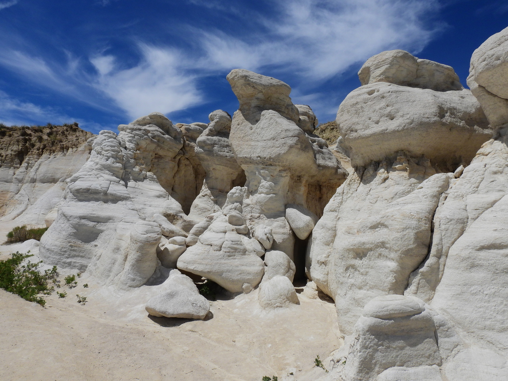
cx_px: 254
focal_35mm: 24
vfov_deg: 56.8
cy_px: 190
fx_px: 352
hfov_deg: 71.6
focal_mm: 4.3
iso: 100
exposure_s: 1/2000
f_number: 5
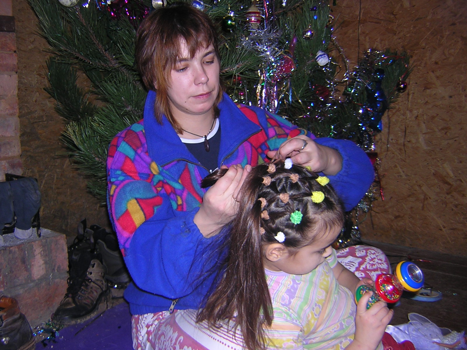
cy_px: 175
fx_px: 486
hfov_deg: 51.4
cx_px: 234
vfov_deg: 39.7
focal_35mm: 36
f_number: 2.6
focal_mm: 4.7
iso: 100
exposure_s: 1/60.1
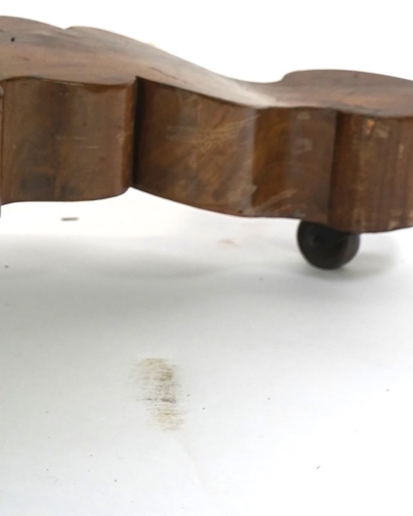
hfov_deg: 10.1
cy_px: 22
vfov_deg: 12.9
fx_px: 2261
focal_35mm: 148
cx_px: -232
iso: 640
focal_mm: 35
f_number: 5
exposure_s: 1/125
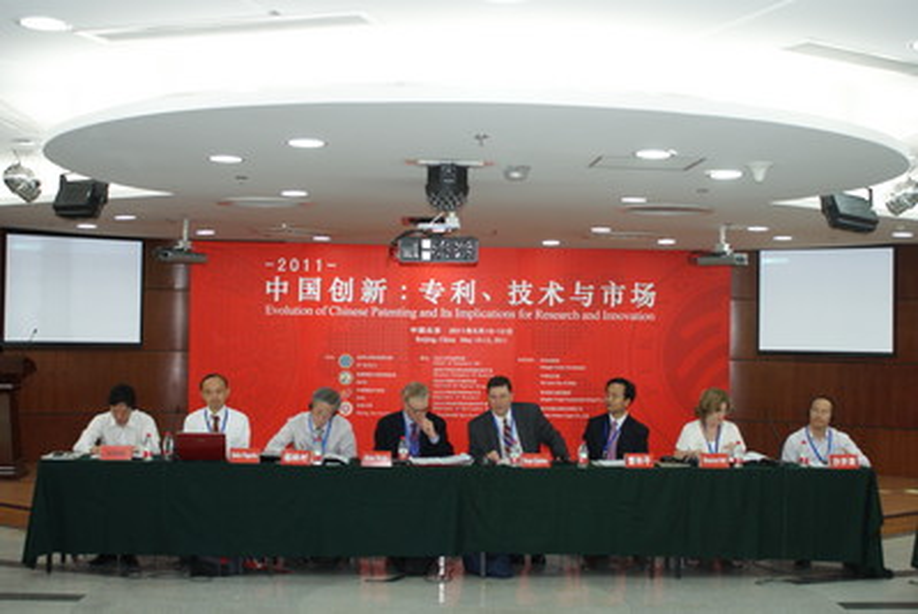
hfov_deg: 43.6
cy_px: 307
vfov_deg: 29.9
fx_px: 1149
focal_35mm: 45
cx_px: 459
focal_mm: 30
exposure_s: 1/60
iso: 400
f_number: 5
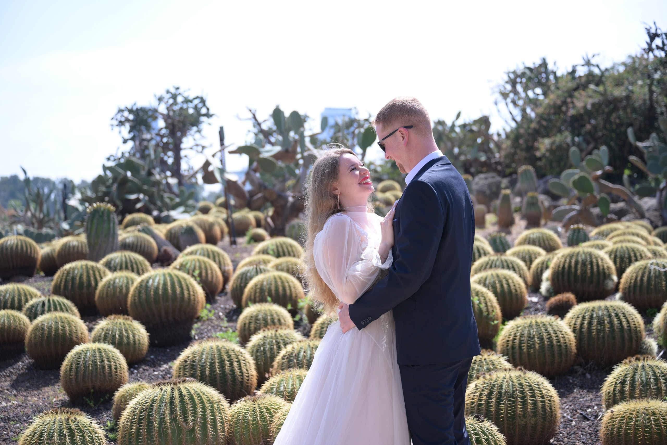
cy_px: 222
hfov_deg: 35.0
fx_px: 1056
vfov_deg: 23.8
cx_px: 334
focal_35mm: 57
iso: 100
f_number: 3.2
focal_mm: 57
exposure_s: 1/800
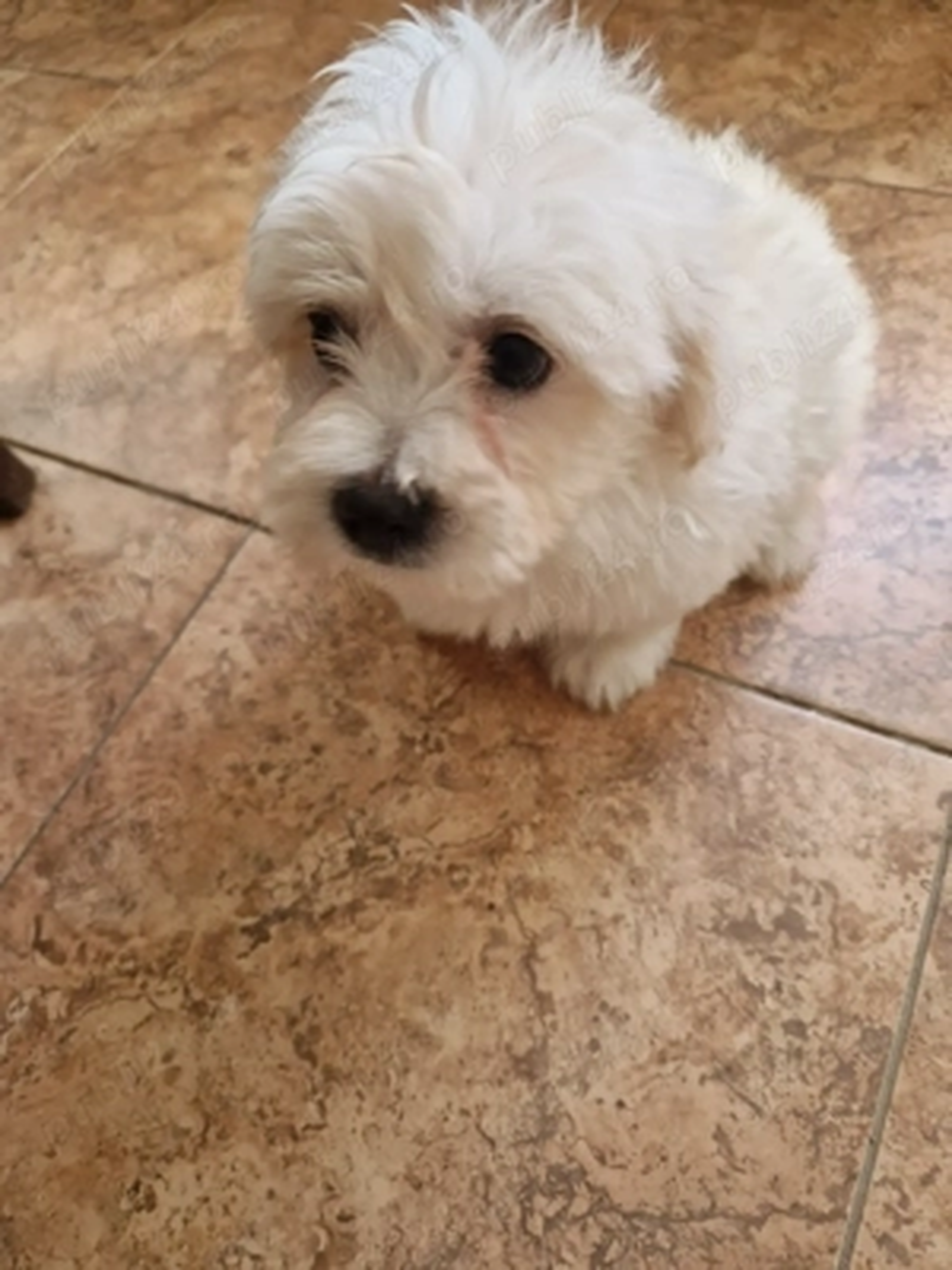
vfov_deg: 73.9
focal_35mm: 23
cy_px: 635
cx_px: 476
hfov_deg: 58.9
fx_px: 843
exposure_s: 1/100
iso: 200
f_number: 1.8
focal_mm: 5.4
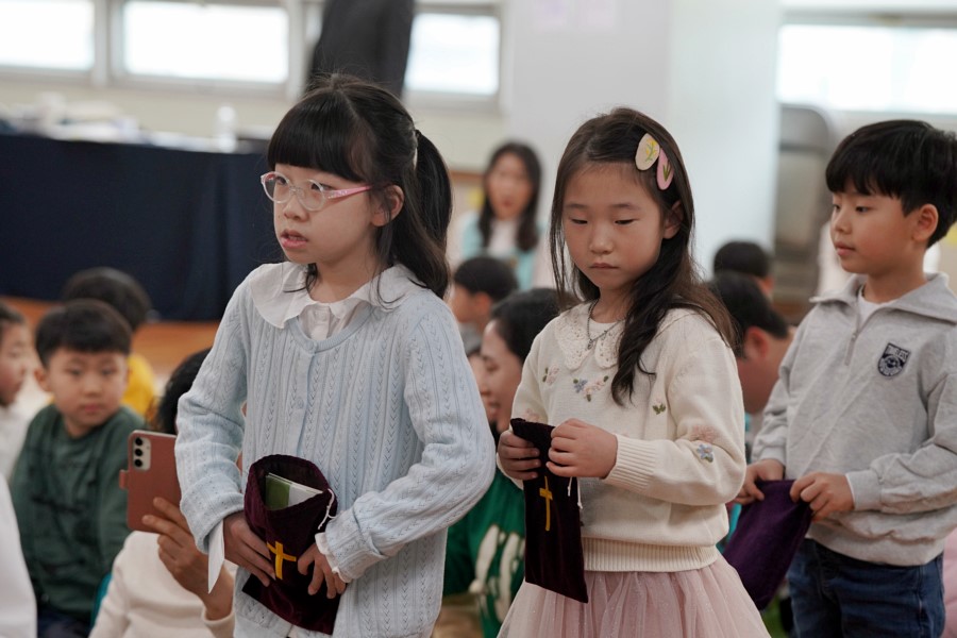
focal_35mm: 105
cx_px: 478
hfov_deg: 19.5
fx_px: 2791
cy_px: 319
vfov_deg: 13.0
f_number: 4
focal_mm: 105
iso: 1250
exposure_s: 1/160
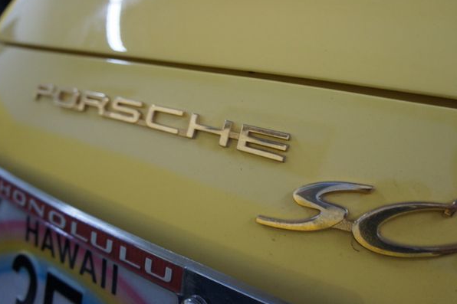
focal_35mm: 29
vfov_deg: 44.9
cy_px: 142
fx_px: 368
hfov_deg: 63.7
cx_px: 237
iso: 640
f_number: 3.5
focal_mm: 18
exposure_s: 1/80
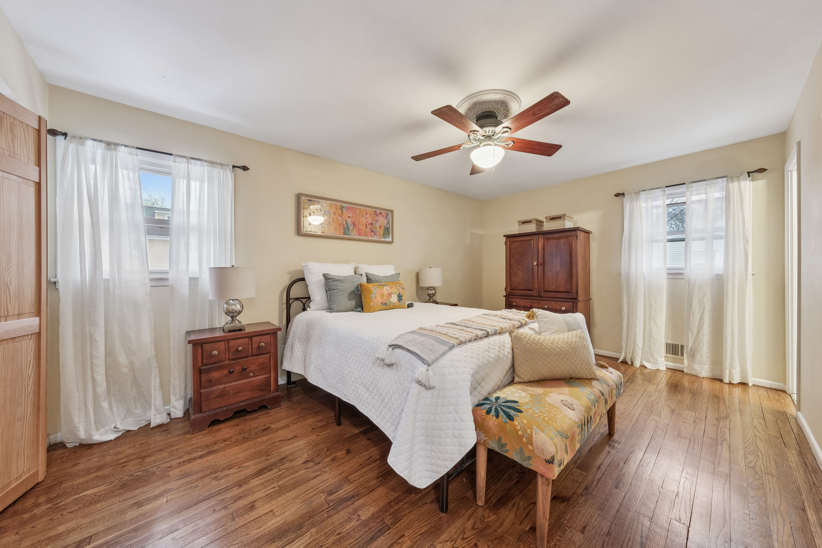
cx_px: 411
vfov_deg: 90.0
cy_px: 274
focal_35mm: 12
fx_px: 274
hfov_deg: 112.6
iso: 400
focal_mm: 8
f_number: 8
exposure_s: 1/2.5
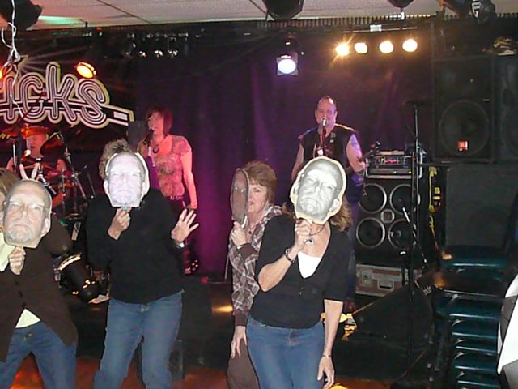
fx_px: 703
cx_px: 259
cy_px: 194
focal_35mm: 47
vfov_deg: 30.9
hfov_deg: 40.4
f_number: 3.3
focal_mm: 7
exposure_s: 1/30
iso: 1600
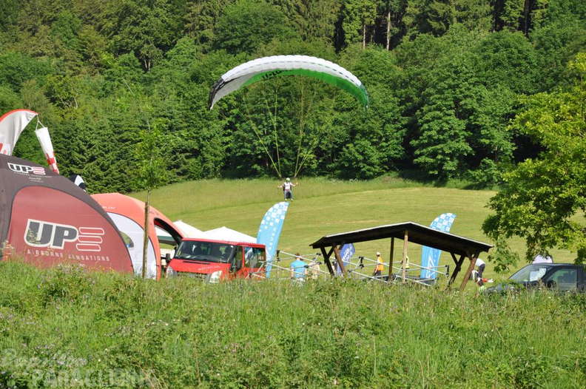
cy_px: 194
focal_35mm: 128
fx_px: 2073
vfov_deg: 10.7
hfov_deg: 16.1
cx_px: 293
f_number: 9
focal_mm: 85
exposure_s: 1/320
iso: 200
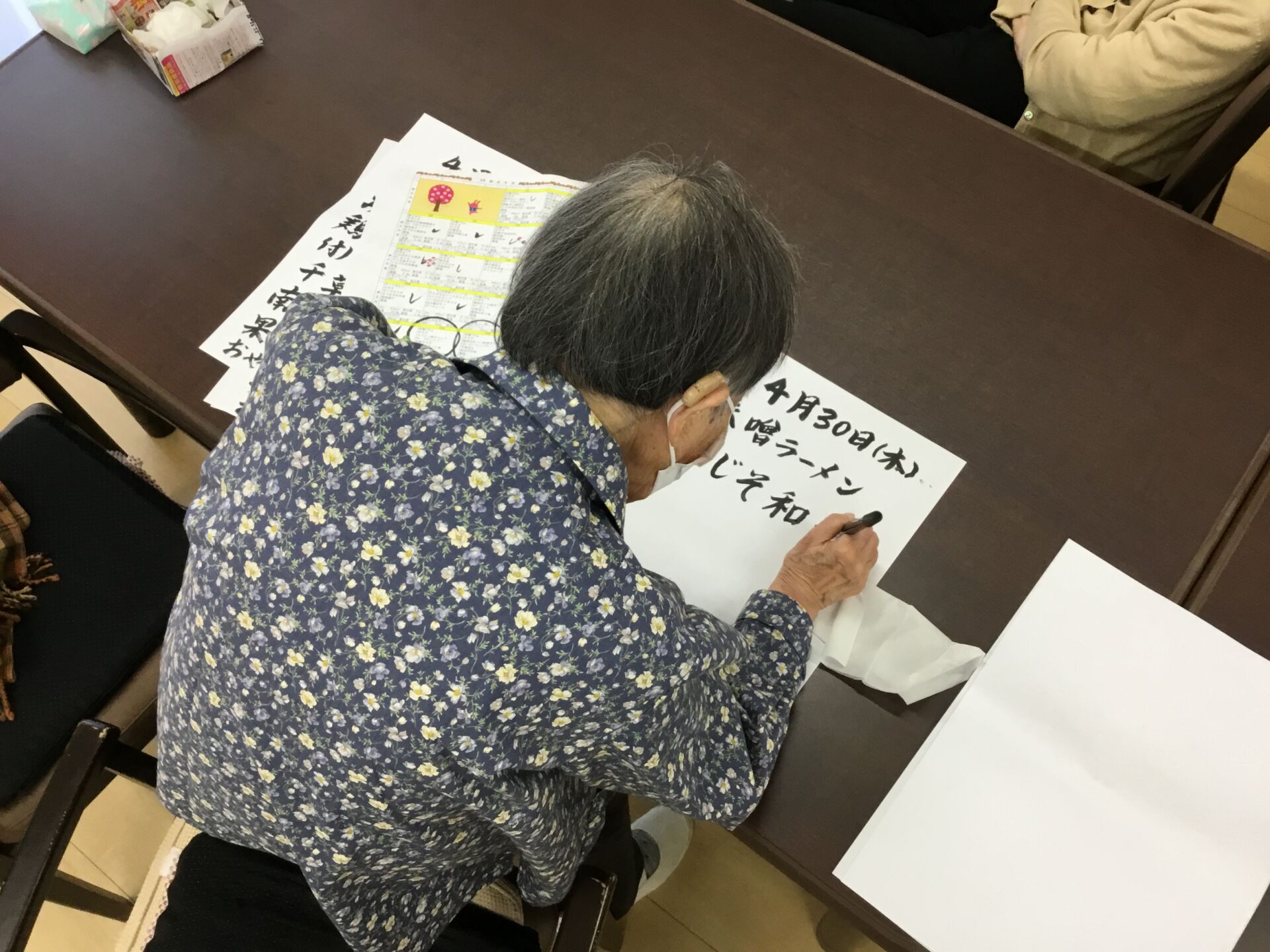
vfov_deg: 45.4
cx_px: 635
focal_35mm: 31
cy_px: 476
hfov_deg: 58.4
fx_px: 1137
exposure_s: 1/30
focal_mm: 3.3
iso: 32
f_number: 2.4
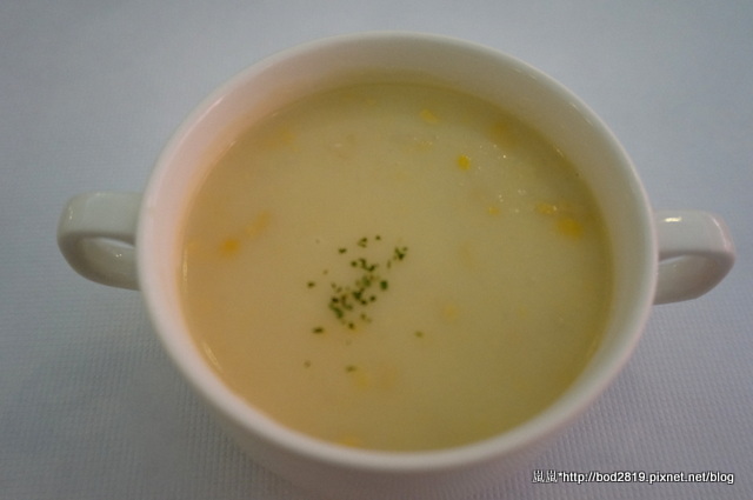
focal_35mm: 32
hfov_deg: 59.6
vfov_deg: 41.6
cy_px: 250
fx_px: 658
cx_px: 376
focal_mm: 21
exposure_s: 1/160
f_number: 4
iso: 1600
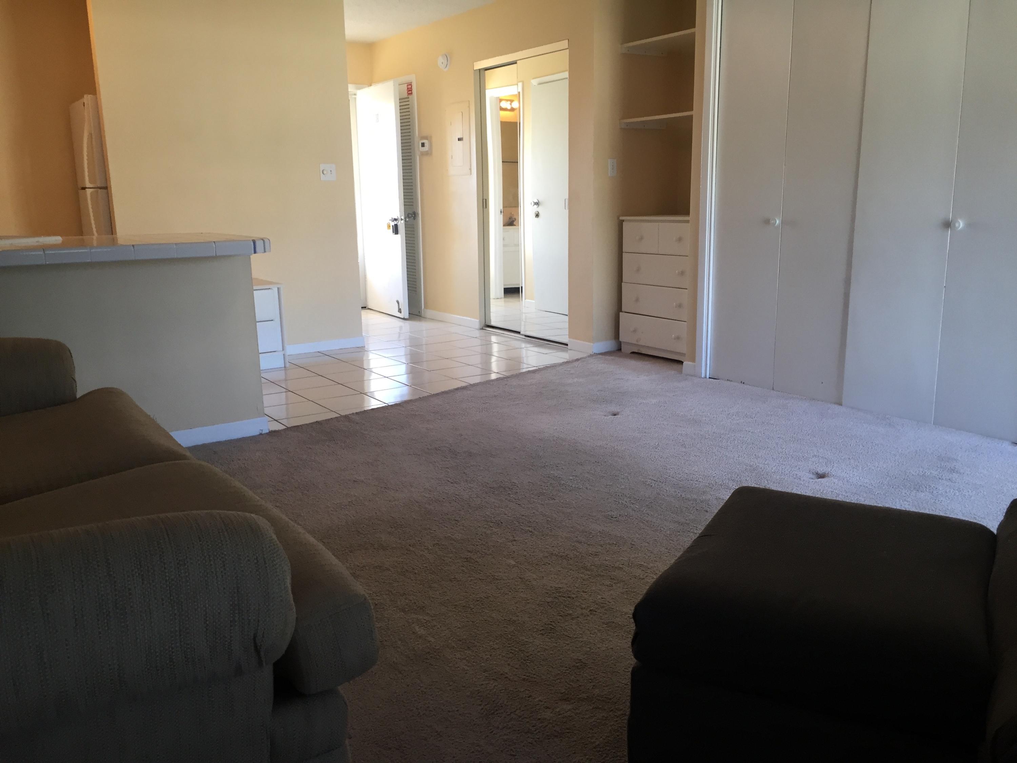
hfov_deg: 61.7
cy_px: 382
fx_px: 852
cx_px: 508
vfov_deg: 48.2
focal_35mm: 29
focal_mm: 4.15
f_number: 2.2
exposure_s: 1/30
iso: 32
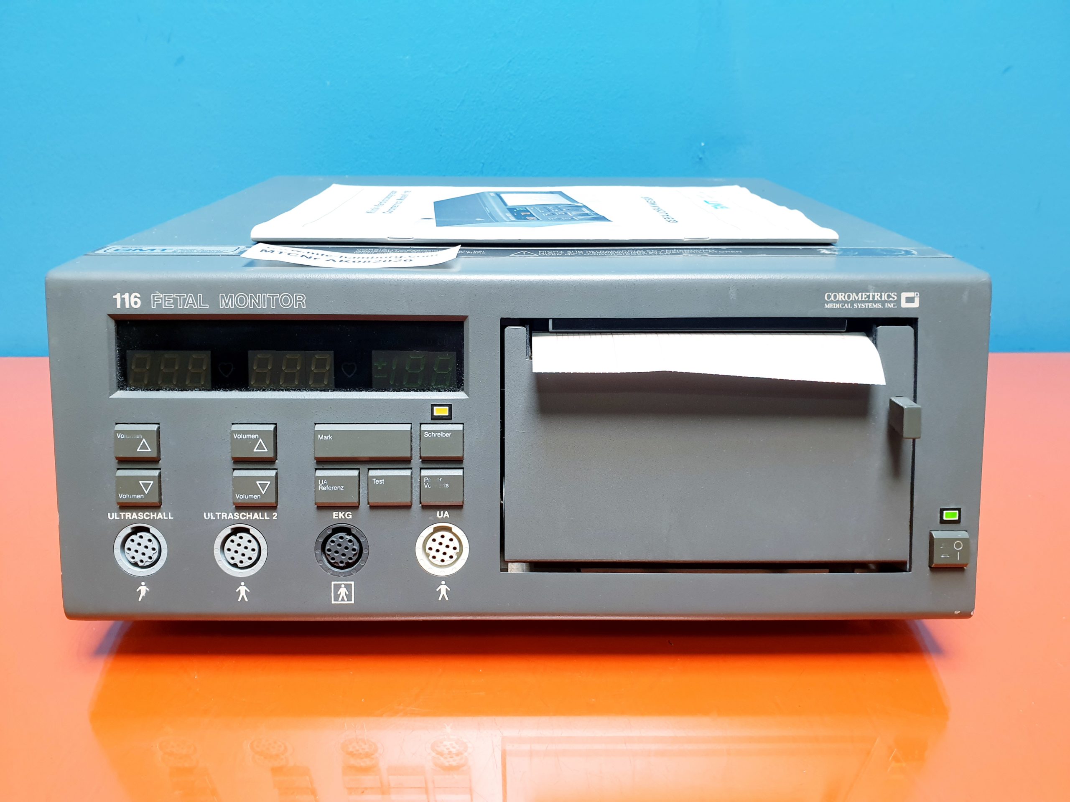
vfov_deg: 53.1
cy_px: 401
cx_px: 535
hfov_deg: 67.3
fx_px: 804
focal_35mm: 26
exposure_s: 1/50
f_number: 2.4
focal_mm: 4.3
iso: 125
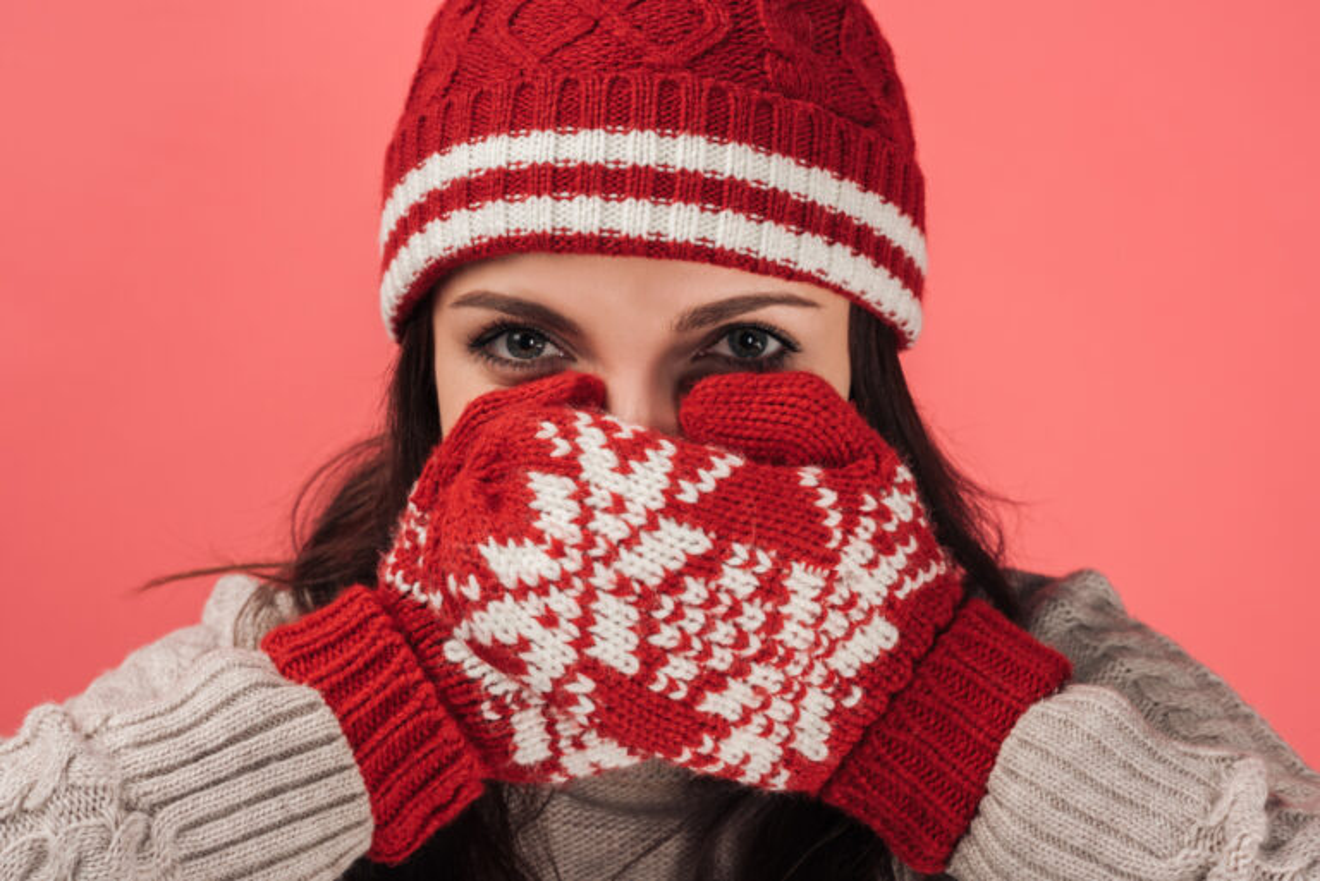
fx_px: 3118
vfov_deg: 16.1
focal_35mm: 85
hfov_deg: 23.9
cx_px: 660
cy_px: 440
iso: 200
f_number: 8
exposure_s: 1/160
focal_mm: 85
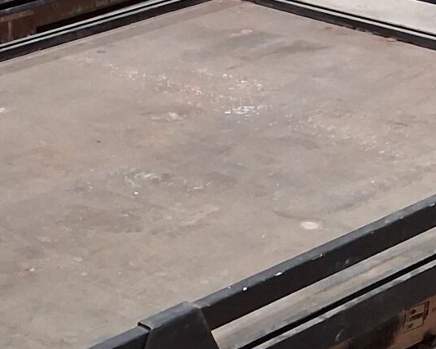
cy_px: 396
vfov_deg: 12.4
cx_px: 182
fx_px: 1574
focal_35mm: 122
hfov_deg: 15.8
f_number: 1.8
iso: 500
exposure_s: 1/100
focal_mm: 3.98
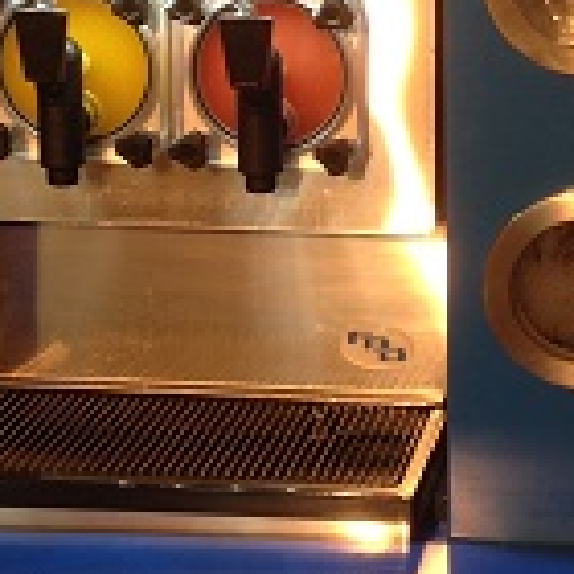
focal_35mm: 125
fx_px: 2345
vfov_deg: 13.9
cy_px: 82
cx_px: 648
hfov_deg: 13.6
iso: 50
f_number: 2.4
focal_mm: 4.12
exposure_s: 1/24
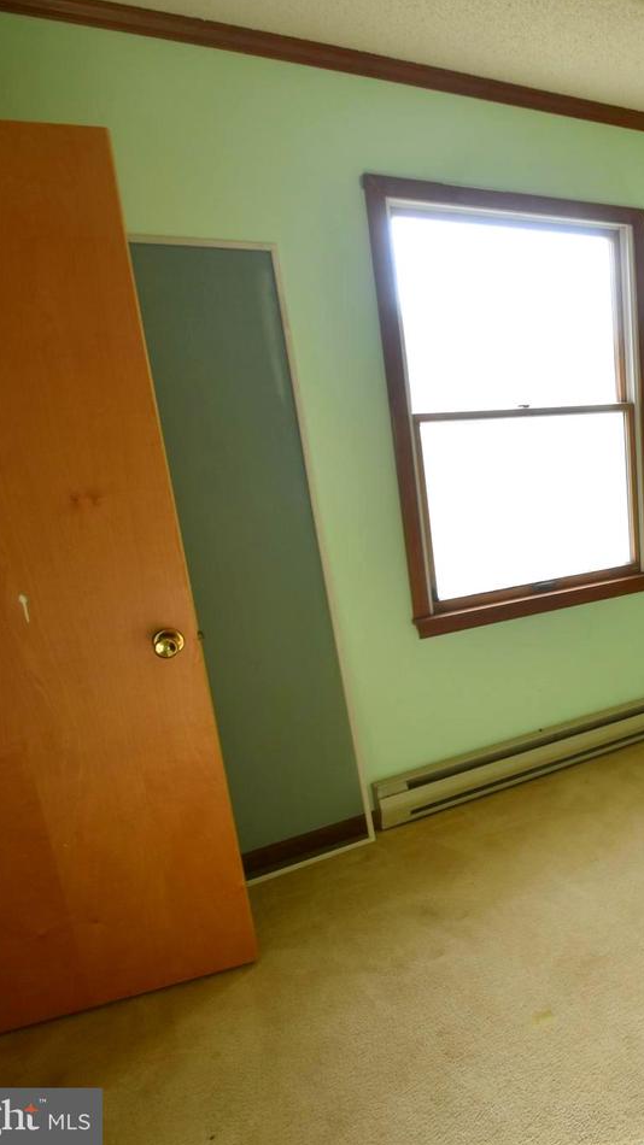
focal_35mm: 27
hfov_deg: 33.8
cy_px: 571
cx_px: 783
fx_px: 832
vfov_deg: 69.1
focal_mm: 11.5
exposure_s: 1/160
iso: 400
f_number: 6.3
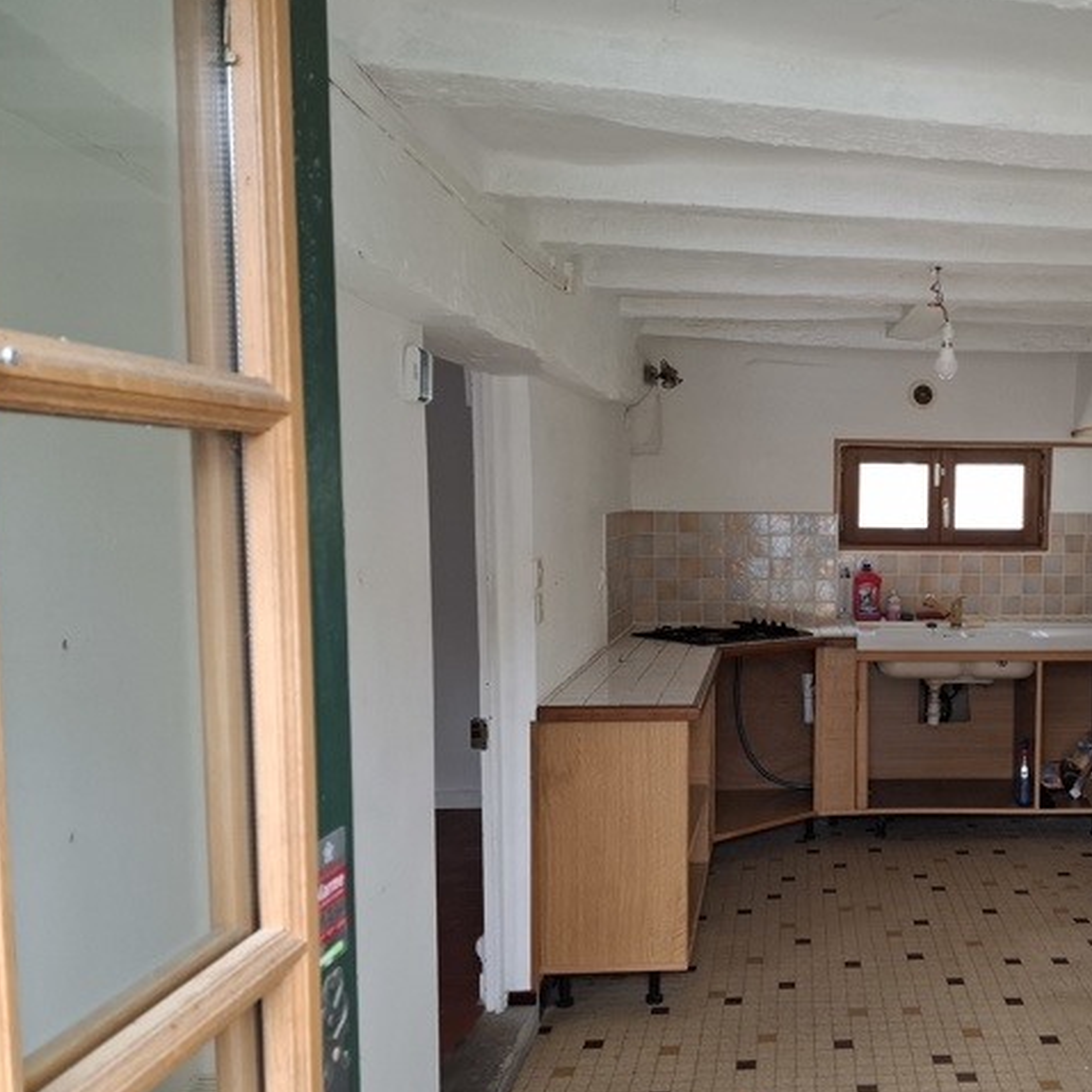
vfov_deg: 48.4
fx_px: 1213
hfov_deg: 45.8
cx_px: 884
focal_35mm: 34
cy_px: 596
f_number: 1.8
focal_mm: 5.54
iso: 250
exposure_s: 1/60
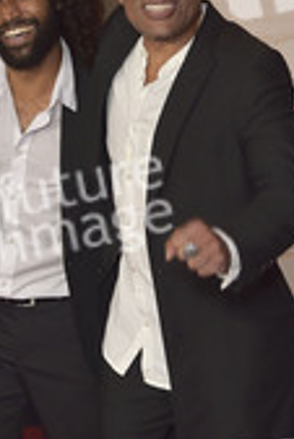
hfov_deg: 11.2
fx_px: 1504
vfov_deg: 16.5
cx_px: 116
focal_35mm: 123
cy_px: 348
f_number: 5.6
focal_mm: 52
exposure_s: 1/250
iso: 1000
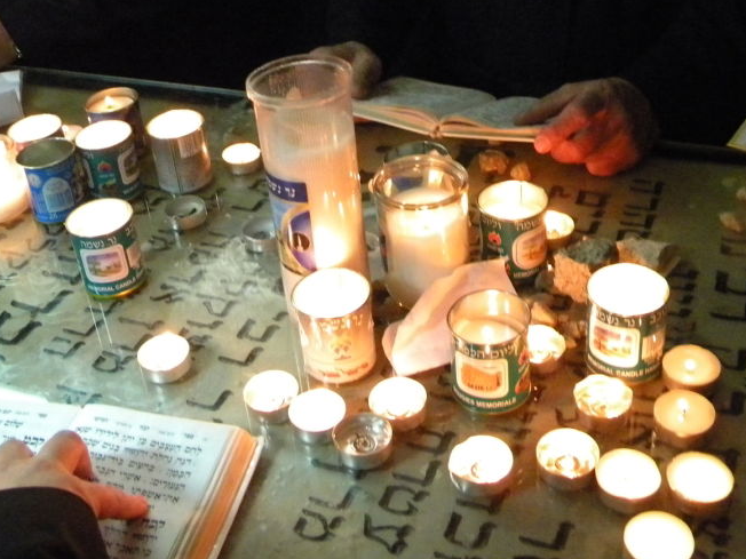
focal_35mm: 44
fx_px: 948
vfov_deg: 32.2
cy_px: 130
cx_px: 342
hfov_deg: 42.9
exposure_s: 1/28.5
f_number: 3.5
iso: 800
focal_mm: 5
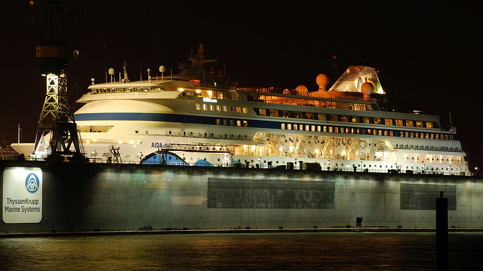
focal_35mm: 119
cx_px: 242
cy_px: 120
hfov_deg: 18.1
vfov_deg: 10.2
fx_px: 1518
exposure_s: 2.5
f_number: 5.6
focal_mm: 75
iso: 100
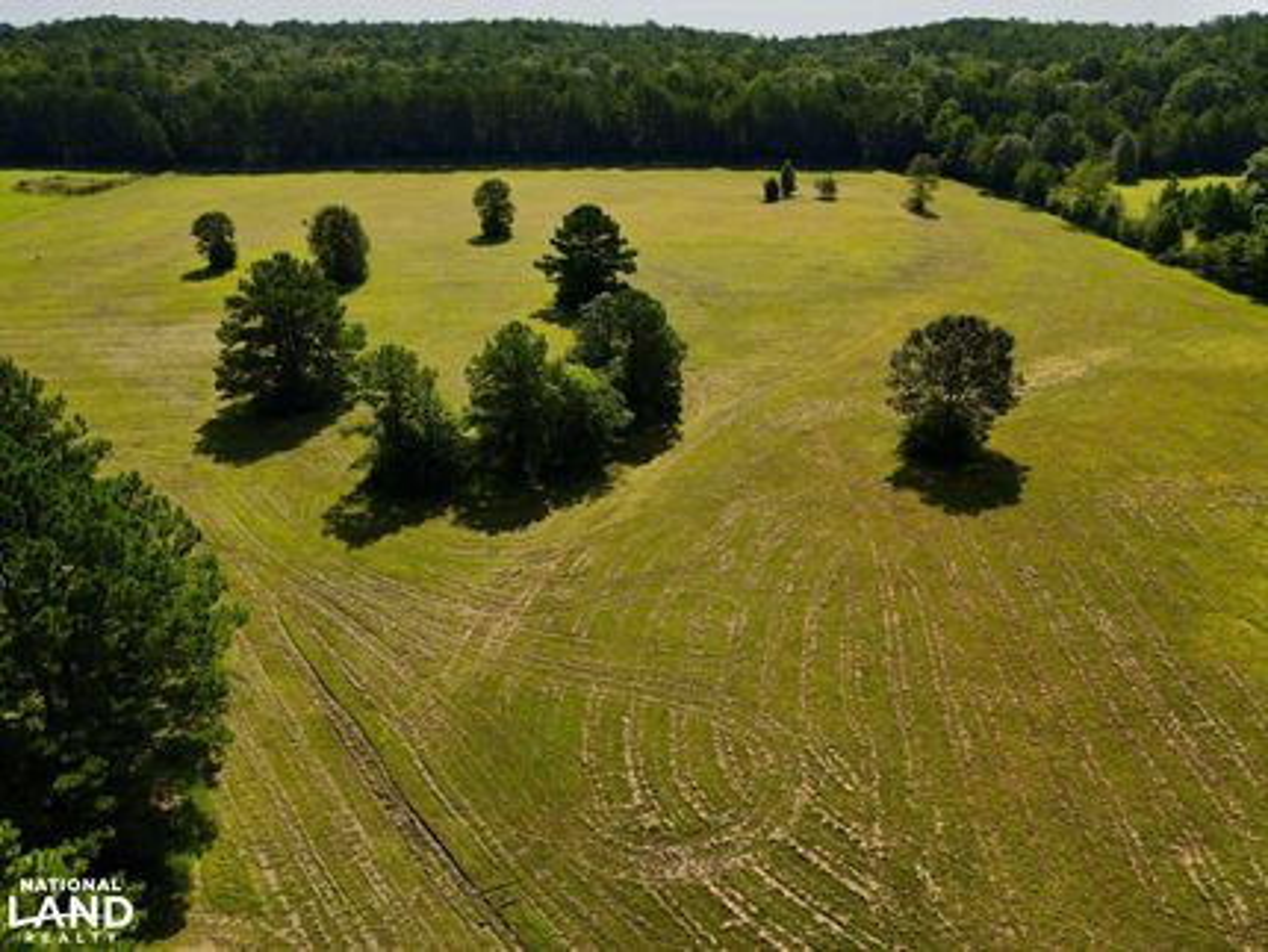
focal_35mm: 24
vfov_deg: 56.9
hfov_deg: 71.6
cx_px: 634
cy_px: 476
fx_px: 880
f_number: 2.8
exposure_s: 1/1250
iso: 100
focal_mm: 4.5
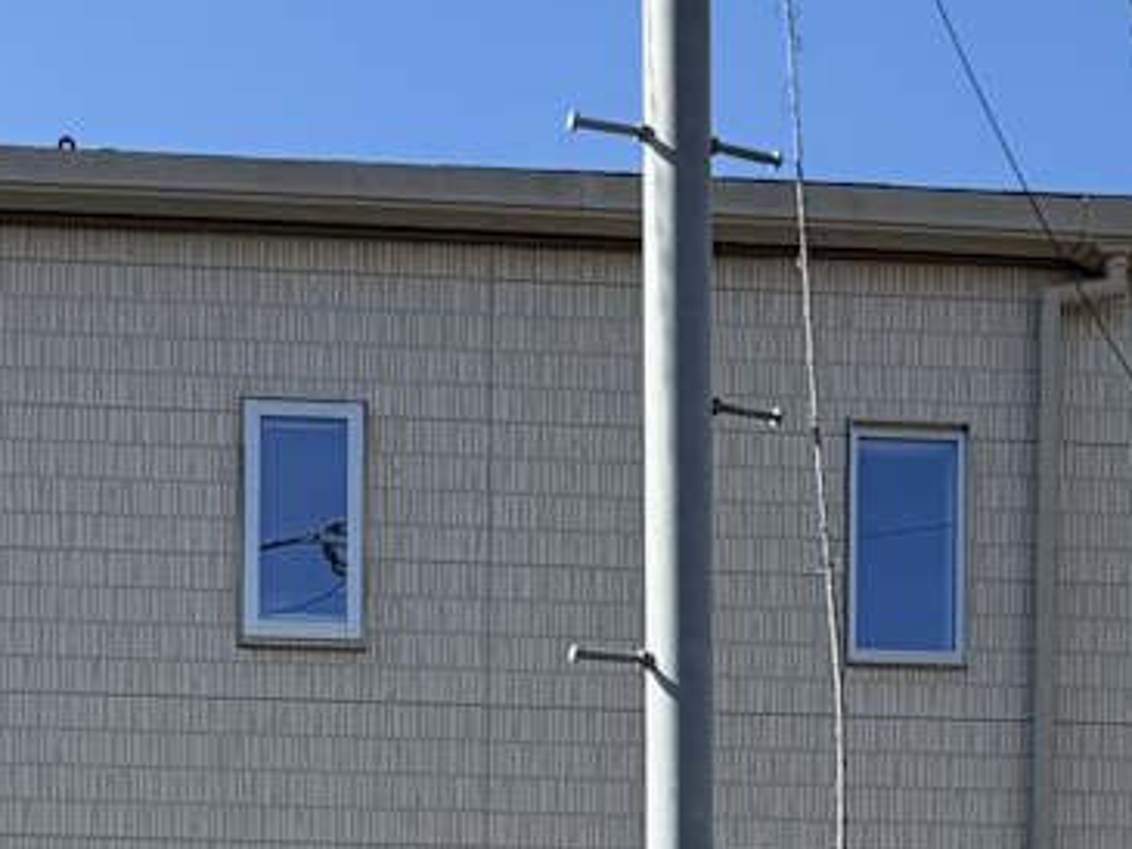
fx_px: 1505
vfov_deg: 25.3
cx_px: 332
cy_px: 1215
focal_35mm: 46
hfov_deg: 40.4
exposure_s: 1/770
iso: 40
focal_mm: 2.22
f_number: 2.2
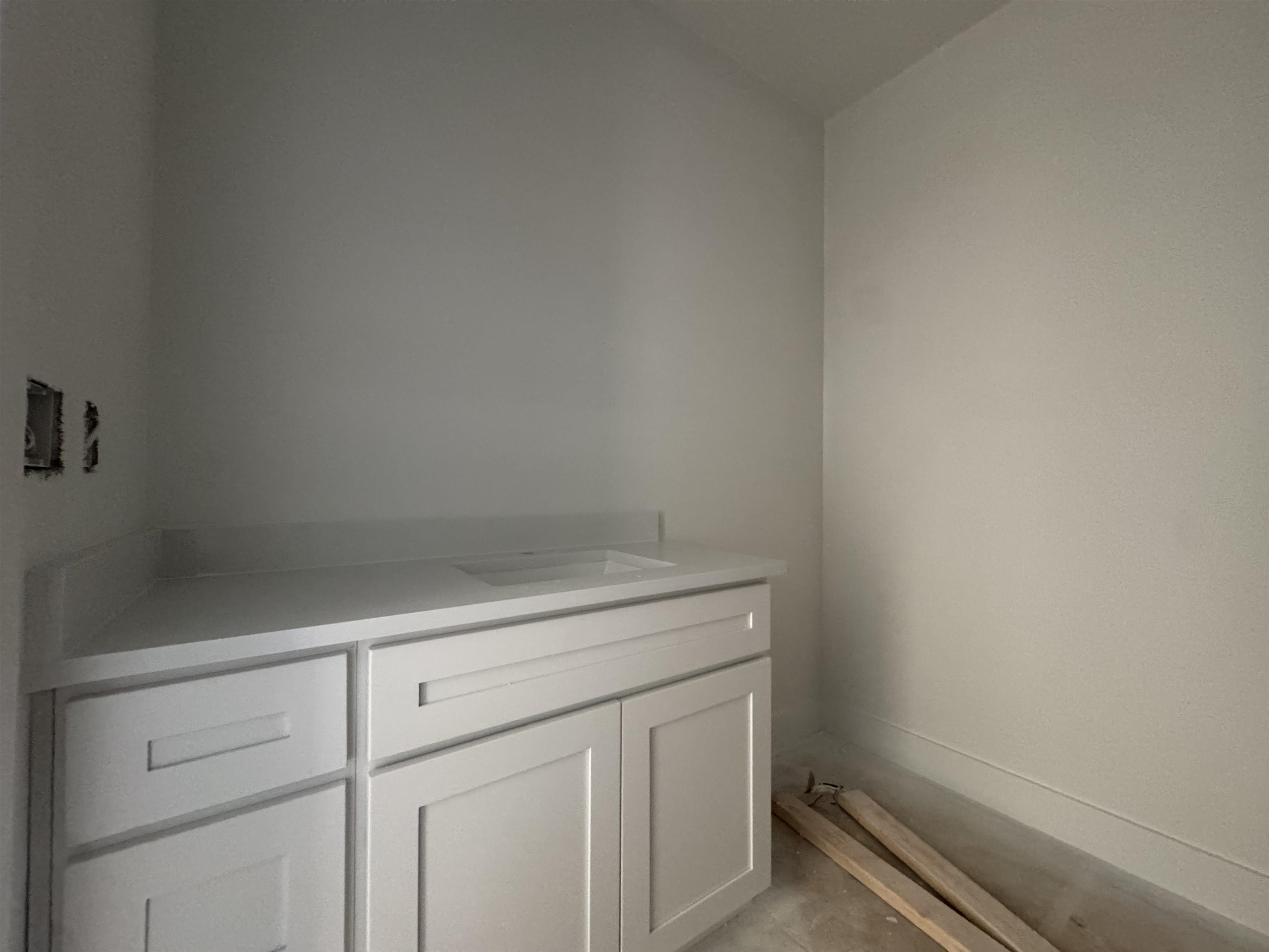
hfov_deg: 102.1
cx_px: 634
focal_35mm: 14
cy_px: 476
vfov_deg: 85.7
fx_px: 513
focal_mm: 2.22
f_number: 2.2
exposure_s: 1/60
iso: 640
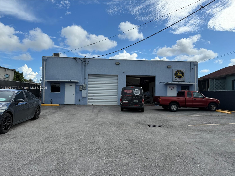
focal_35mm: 24
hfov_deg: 71.6
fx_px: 163
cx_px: 118
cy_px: 88
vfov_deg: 56.8
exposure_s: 1/4167
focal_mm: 6.76
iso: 80
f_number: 1.78
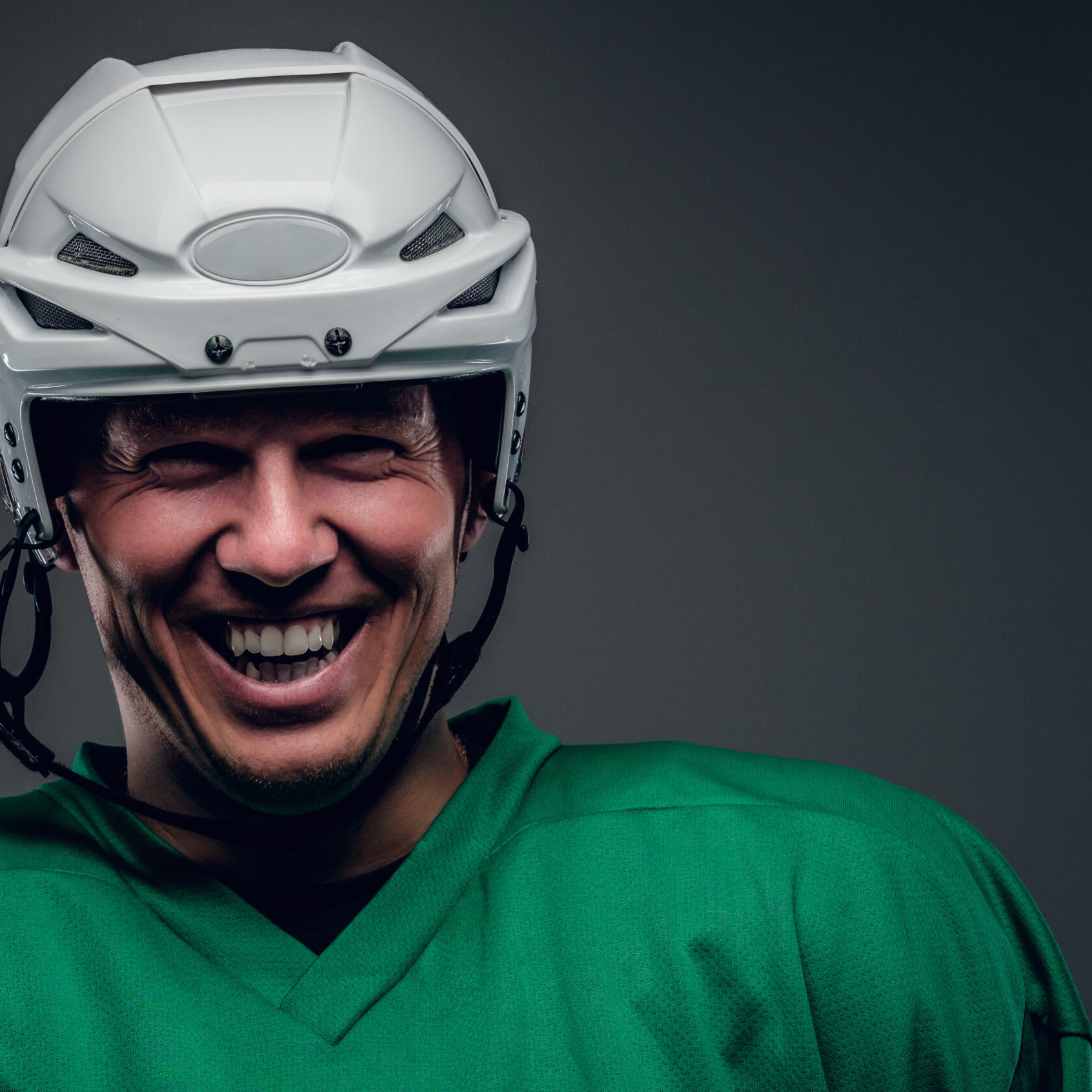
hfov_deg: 16.1
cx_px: 327
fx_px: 3855
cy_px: 544
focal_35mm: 108
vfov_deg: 16.1
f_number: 8
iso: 320
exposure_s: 1/180
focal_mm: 56
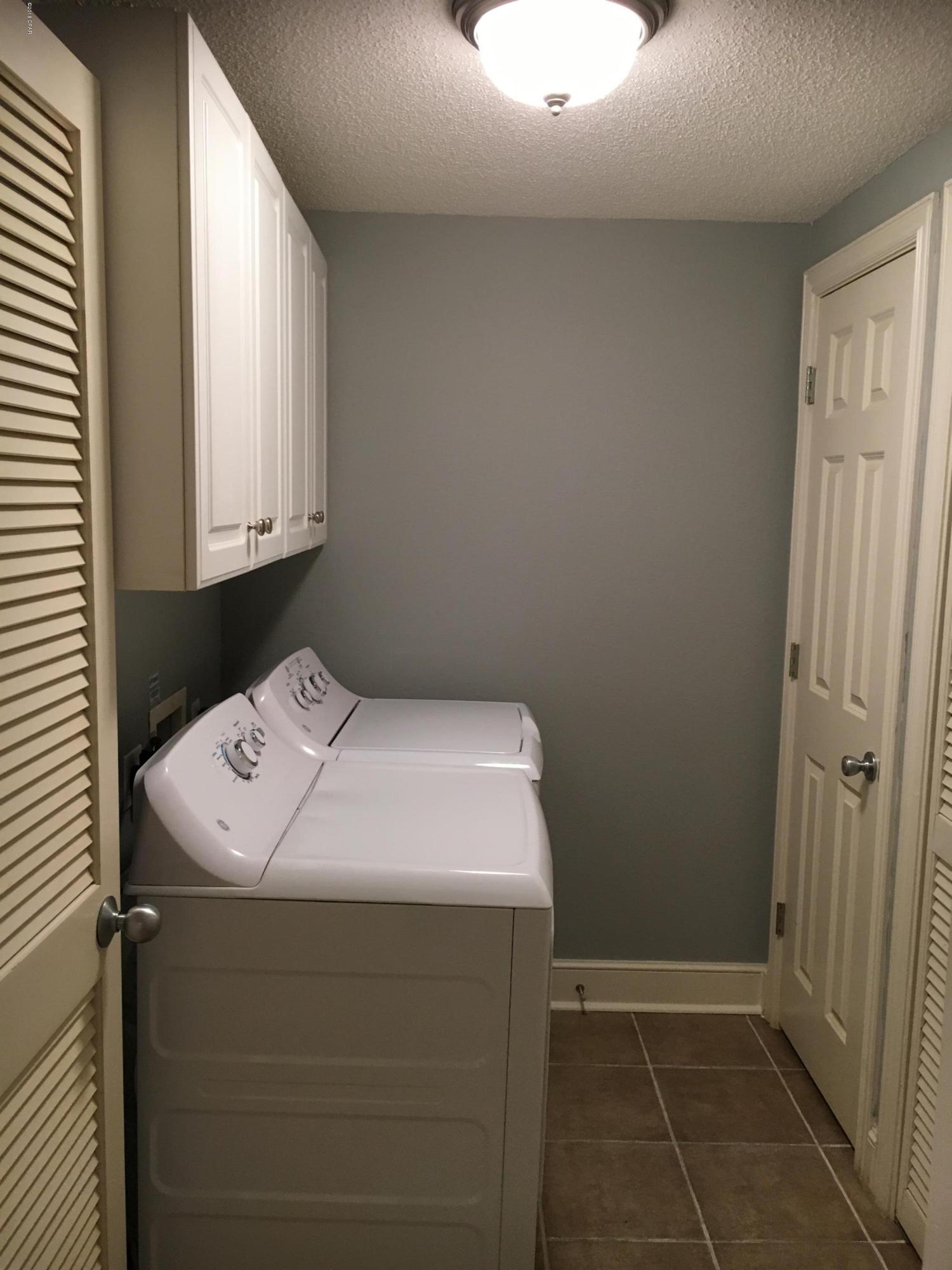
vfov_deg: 61.7
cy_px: 635
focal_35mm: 29
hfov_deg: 48.2
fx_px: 1063
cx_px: 476
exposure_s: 1/30
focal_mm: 4.15
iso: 80
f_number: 2.2
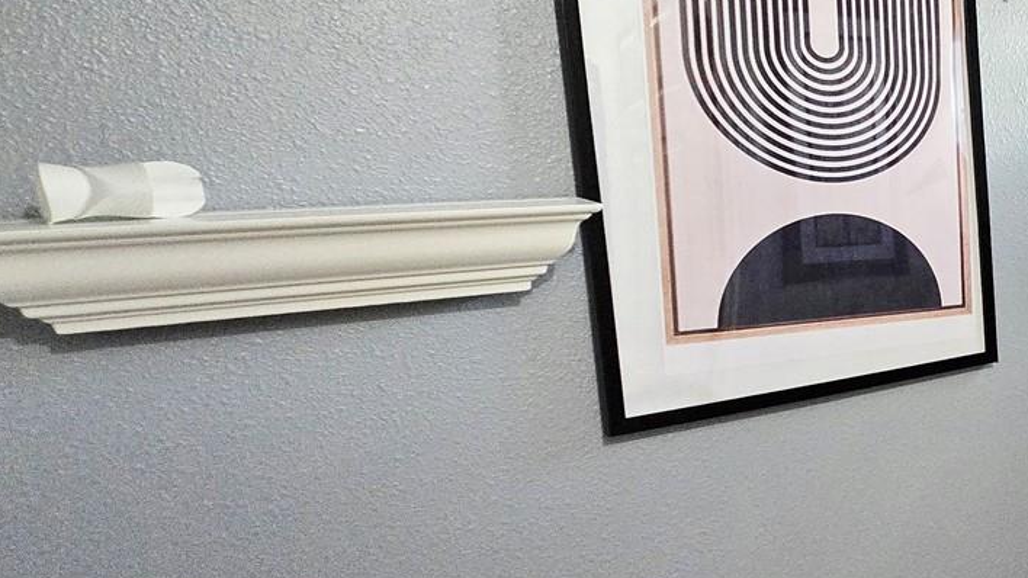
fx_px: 872
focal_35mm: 32
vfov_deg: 36.7
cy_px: 304
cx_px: 1085
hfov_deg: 47.5
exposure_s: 1/60.2
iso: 500
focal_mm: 2.2
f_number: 2.2
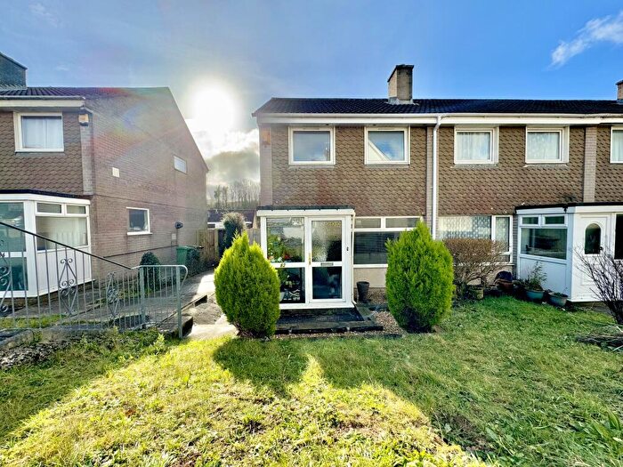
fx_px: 252
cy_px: 234
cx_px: 312
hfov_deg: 102.1
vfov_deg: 85.7
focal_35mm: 14
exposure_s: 1/831
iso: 50
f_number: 2.2
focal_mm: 2.22
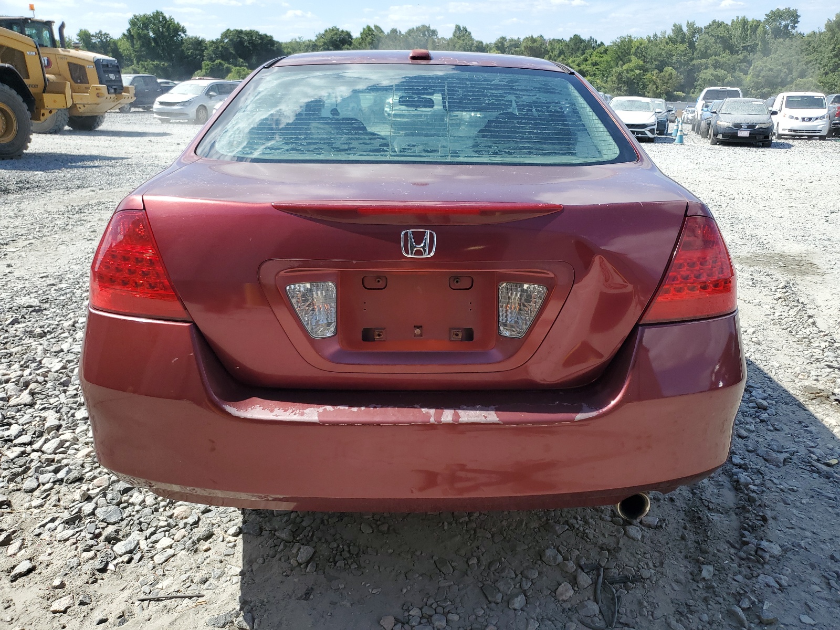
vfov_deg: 53.1
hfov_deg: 67.3
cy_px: 315
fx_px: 631
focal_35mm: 26
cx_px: 420
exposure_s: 1/2000
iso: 50
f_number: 1.5
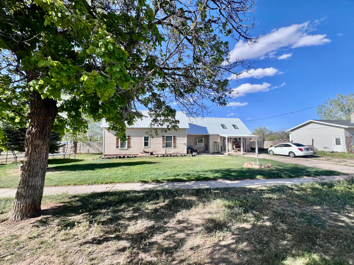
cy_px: 132
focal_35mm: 13
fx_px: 133
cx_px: 177
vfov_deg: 89.9
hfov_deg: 106.2
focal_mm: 1.57
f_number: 1.8
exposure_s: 1/1309
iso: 32
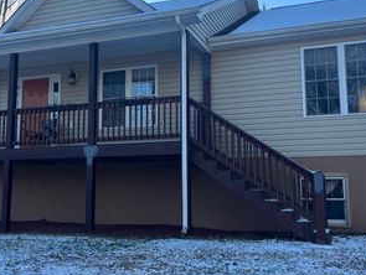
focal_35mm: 44
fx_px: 466
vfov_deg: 32.9
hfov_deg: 42.8
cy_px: 124
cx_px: 158
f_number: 1.6
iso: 50
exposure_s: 1/898
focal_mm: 5.1
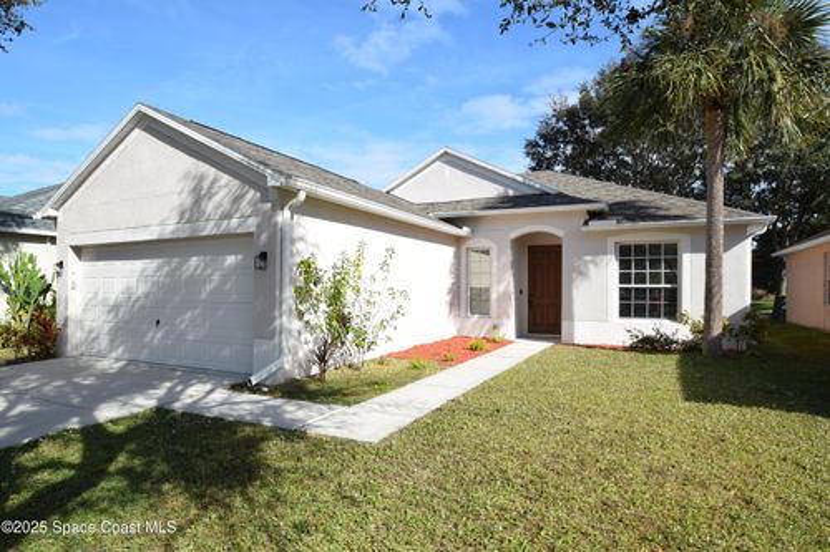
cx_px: 415
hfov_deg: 81.2
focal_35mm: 21
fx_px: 484
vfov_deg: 59.5
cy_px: 276
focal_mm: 14
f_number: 10
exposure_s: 1/400
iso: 200
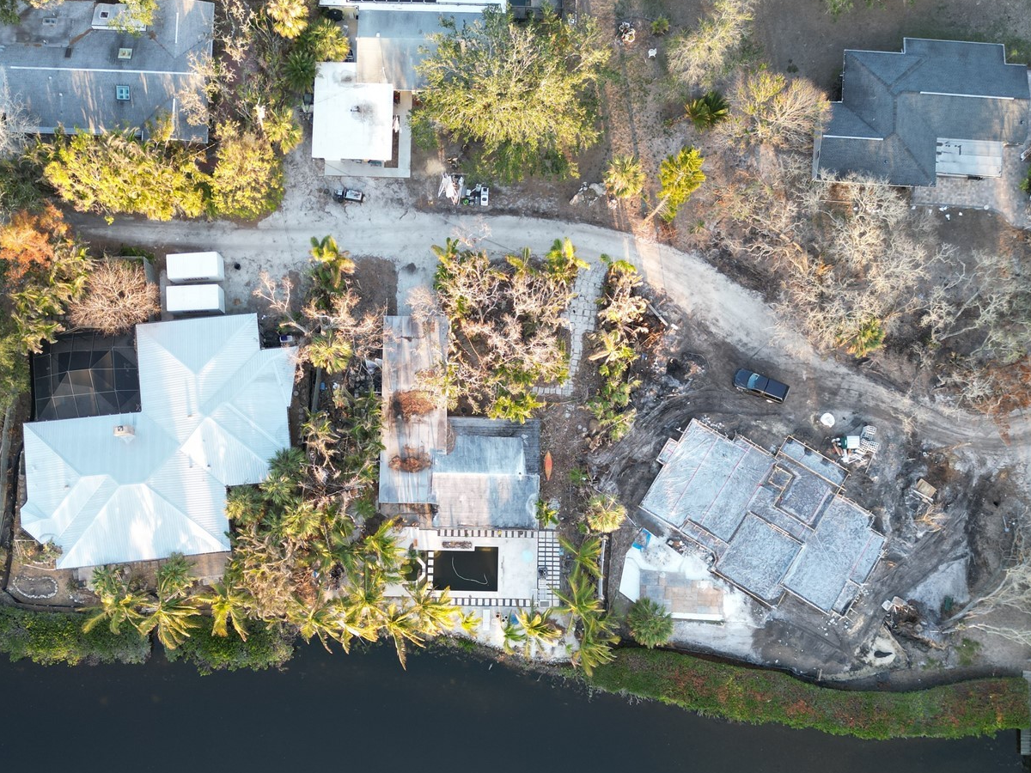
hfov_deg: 56.8
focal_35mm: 32
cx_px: 478
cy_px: 463
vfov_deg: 43.9
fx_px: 953
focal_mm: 6.72
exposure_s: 1/160
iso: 130
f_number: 1.7
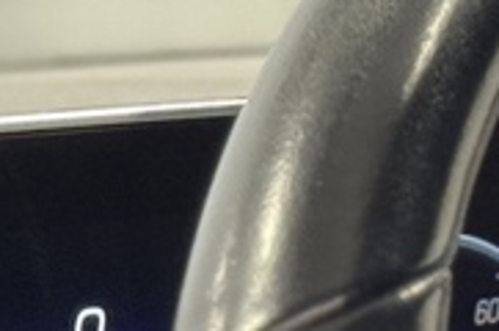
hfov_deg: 5.2
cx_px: 345
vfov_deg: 3.4
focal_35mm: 398
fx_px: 5507
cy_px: 1029
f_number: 1.78
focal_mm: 6.76
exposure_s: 1/50
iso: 200
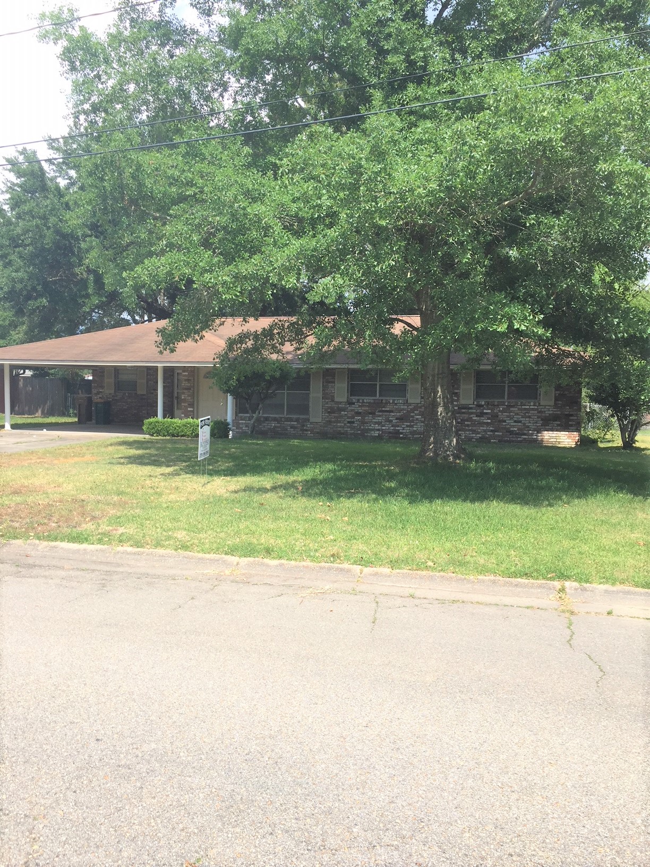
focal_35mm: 29
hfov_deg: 48.2
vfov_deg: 61.7
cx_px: 325
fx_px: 726
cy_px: 434
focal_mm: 4.15
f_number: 2.2
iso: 32
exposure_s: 1/1199
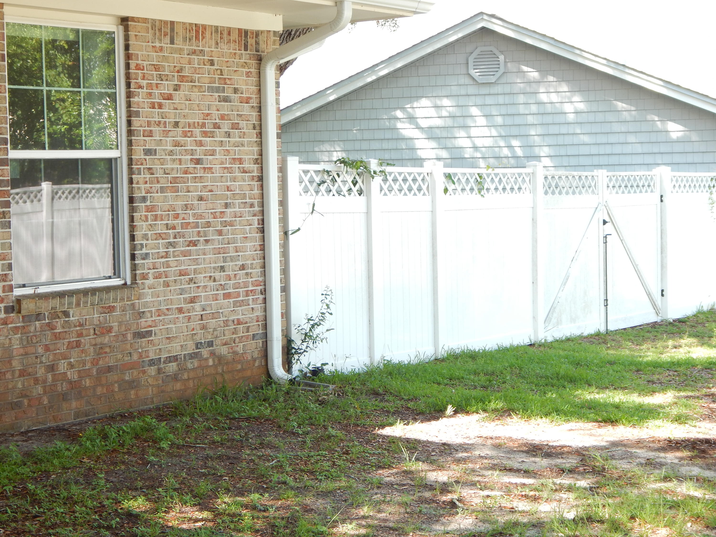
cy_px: 268
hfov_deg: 28.2
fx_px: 1427
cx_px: 358
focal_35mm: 69
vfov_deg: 21.3
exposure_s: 1/80
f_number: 4.1
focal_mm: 12.3
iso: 125
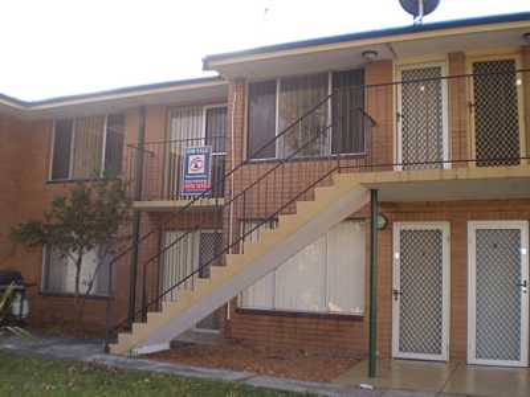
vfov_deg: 39.7
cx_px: 265
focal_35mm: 36
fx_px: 551
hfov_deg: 51.4
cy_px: 198
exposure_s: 1/200
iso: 64
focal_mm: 6.3
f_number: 3.1
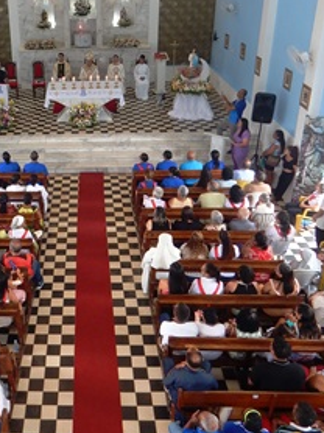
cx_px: 67
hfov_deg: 37.3
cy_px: 153
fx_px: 462
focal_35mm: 37
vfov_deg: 49.5
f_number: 3
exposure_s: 1/40
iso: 125
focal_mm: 4
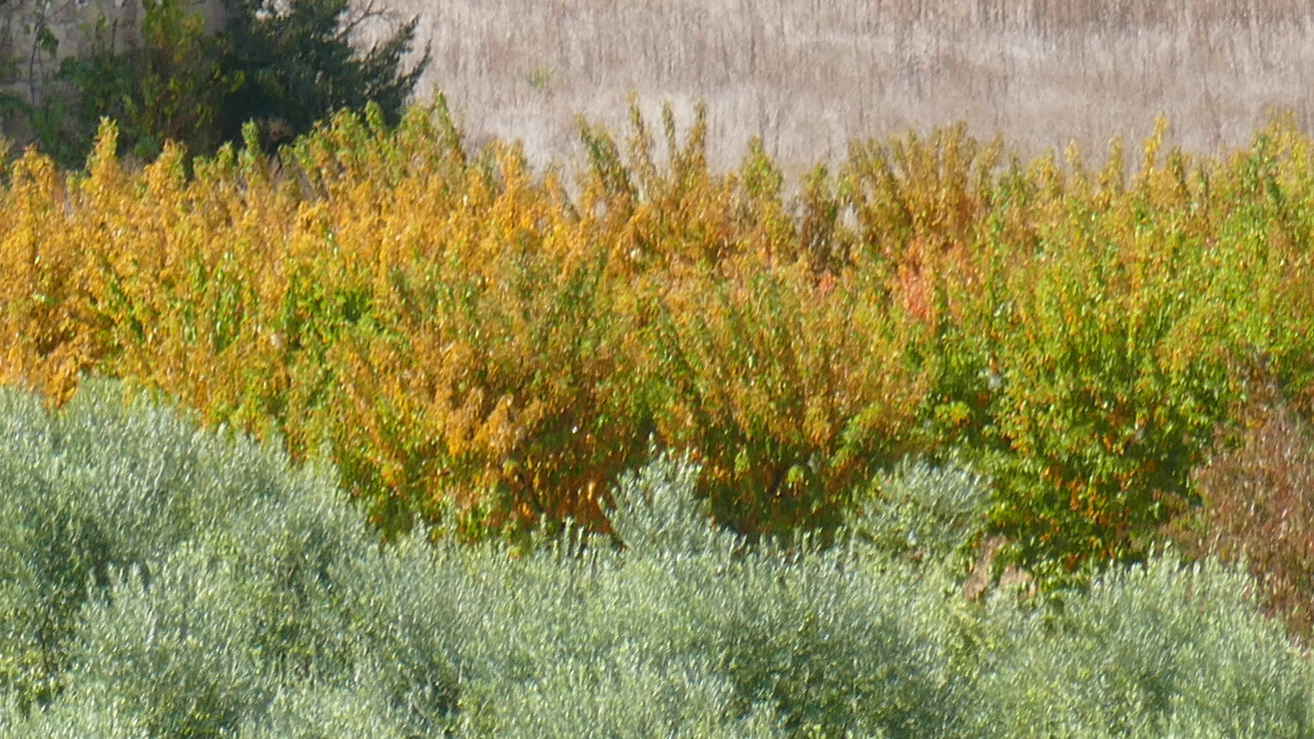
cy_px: 367
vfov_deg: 3.1
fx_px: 13657
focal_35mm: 392
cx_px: 48
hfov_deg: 5.5
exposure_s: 1/400
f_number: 5
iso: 125
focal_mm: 32.8
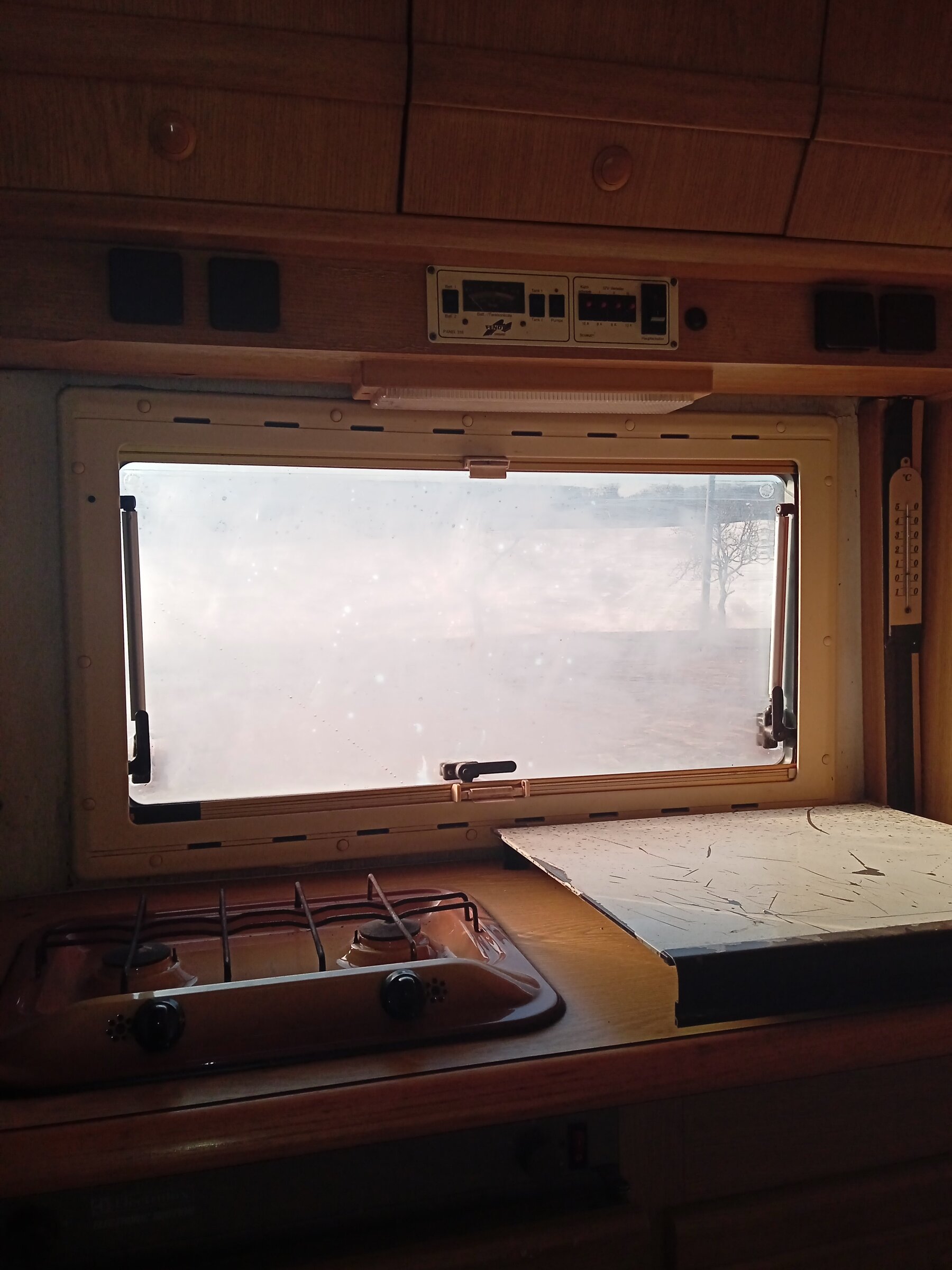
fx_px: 1027
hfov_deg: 49.7
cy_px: 635
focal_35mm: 28
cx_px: 476
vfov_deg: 63.4
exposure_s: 1/320
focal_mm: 3.43
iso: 100
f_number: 2.2
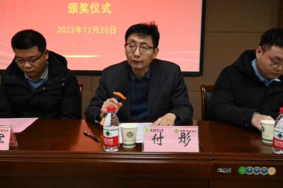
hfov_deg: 57.3
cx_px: 142
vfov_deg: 39.9
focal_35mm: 33
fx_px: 259
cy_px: 94
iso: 8000
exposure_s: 1/250
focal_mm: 33
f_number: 5.6
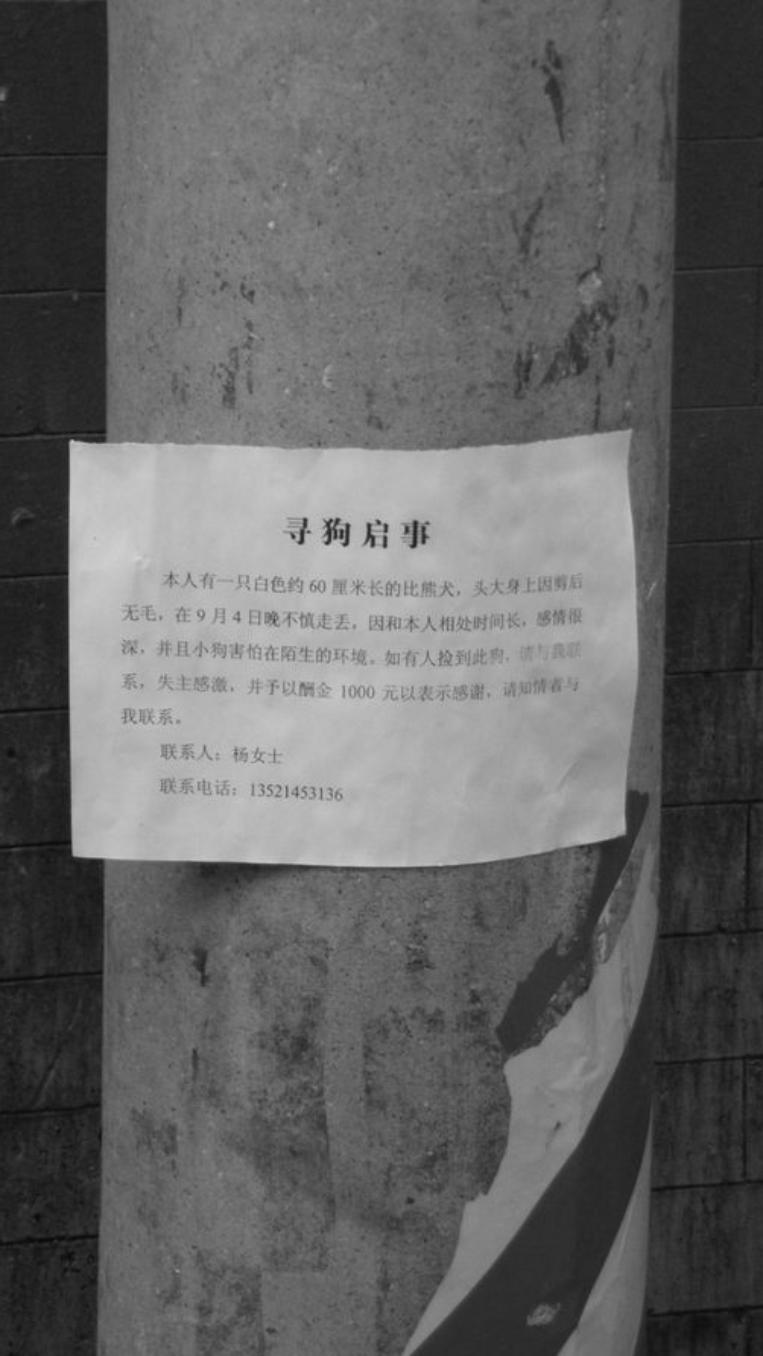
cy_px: 662
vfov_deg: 21.8
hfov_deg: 12.4
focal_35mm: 98
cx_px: 397
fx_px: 3523
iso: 200
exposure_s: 1/74
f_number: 4.8
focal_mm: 14.3
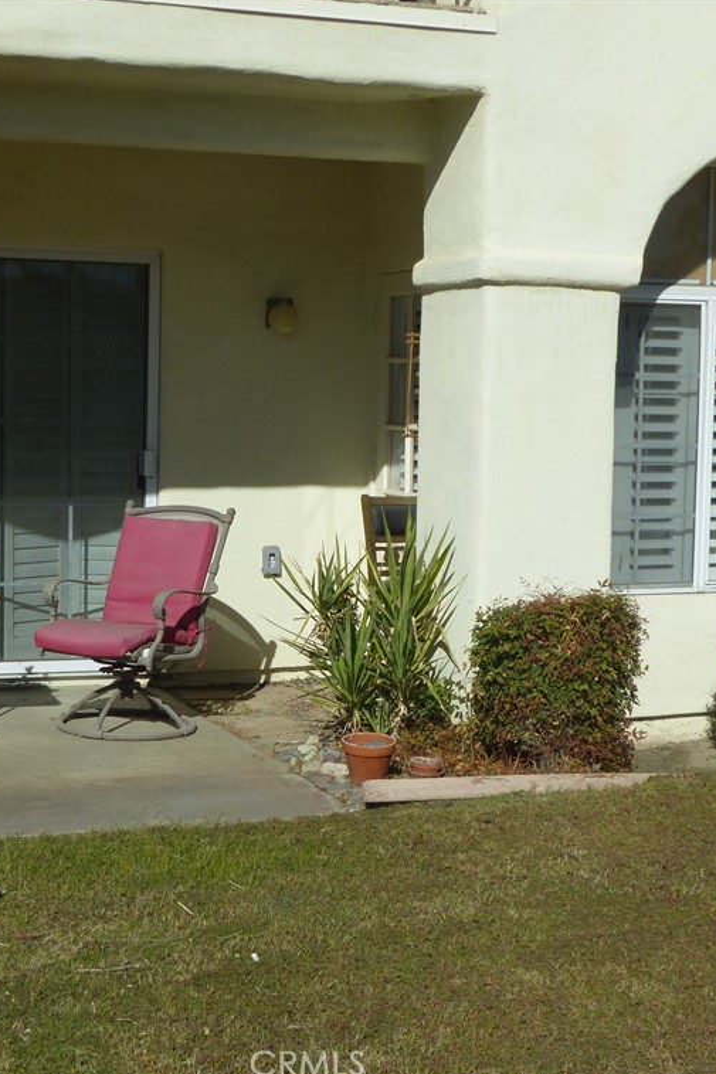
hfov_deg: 22.9
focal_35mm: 59
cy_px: 540
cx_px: 252
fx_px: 1761
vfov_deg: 33.9
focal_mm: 7.6
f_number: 4
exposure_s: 1/800
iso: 100
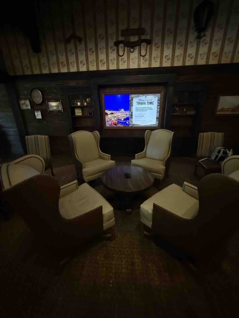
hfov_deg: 85.7
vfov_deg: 102.1
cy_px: 159
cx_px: 120
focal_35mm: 14
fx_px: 129
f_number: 2.2
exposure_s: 1/40
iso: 1600
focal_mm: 2.22
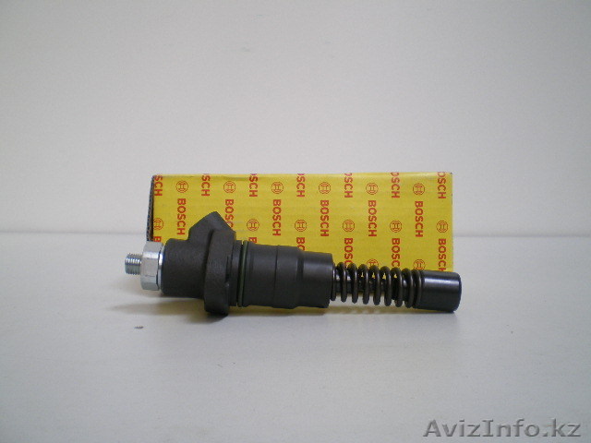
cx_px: 296
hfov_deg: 49.0
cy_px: 222
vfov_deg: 37.7
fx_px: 649
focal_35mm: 38
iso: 80
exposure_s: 1/30
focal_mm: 6.3
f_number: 3.1
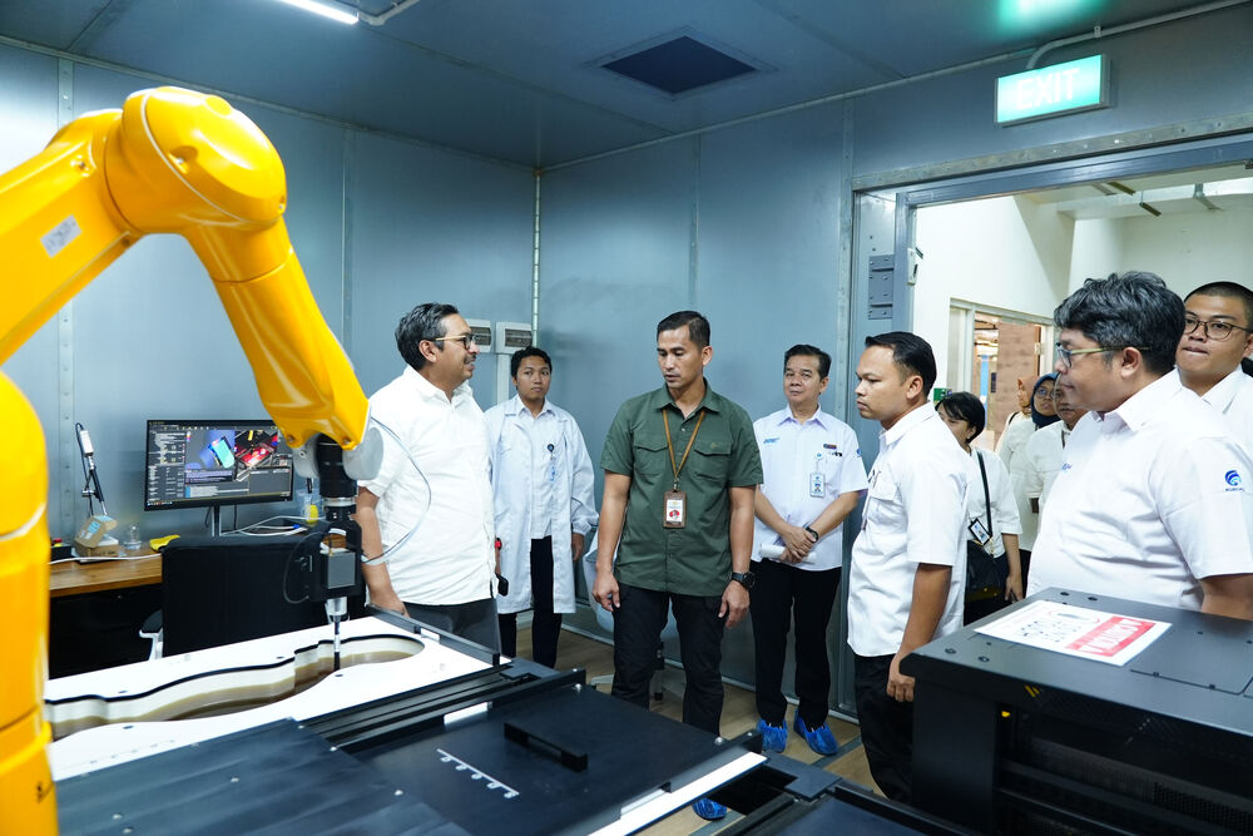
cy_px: 418
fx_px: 835
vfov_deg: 53.1
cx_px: 626
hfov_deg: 73.7
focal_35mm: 24
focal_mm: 24
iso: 4000
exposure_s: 1/125
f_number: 4
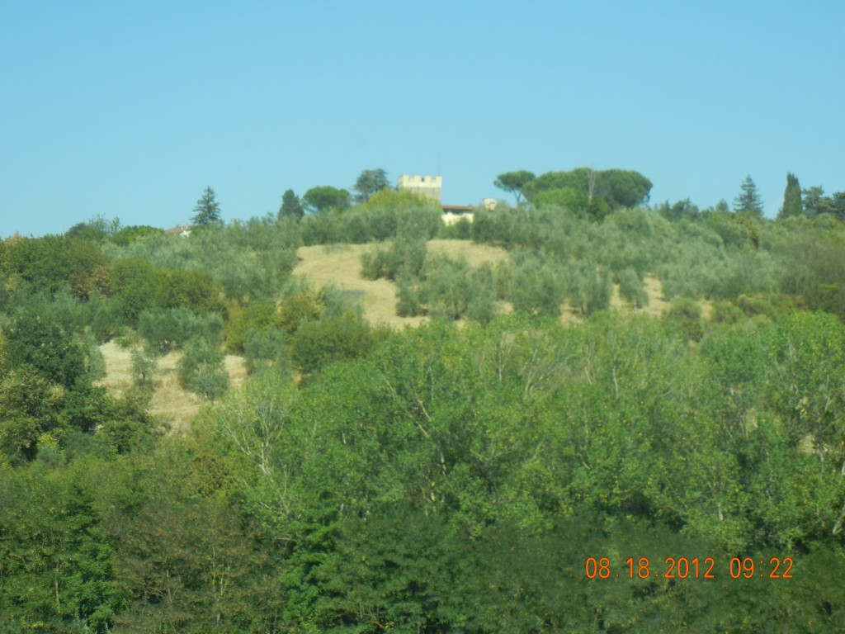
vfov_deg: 14.5
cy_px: 317
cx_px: 422
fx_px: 2490
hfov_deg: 19.3
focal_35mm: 102
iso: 160
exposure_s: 1/562
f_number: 4.5
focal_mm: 18.3
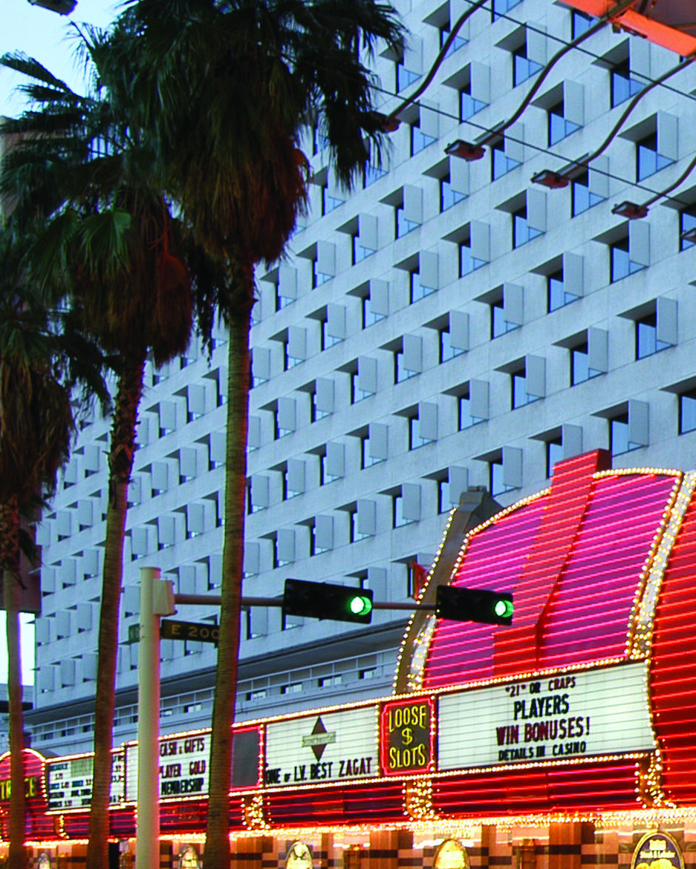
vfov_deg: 34.6
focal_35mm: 54
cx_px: 1050
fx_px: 1396
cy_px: 449
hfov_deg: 22.7
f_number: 8
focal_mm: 15
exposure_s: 1/10
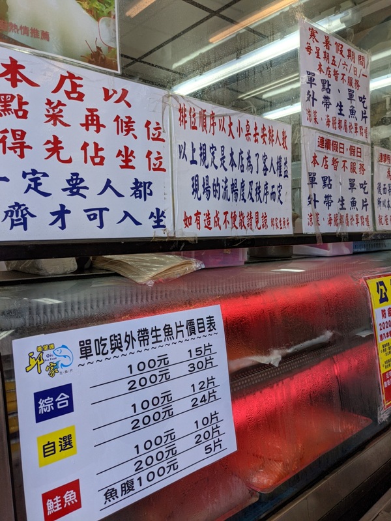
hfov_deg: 51.4
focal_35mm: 27
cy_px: 260
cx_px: 196
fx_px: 407
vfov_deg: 65.3
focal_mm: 4.38
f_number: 1.73
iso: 49
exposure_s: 1/835
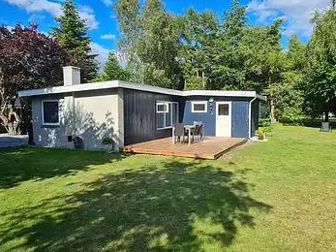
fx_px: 262
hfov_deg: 65.3
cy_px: 127
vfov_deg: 51.3
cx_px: 170
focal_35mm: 27
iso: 50
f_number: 1.8
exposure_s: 1/1632
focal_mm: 5.4
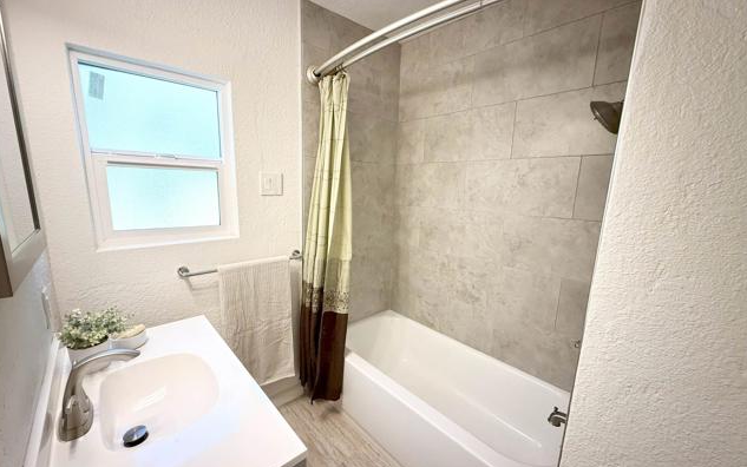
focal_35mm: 15
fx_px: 305
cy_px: 244
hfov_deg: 101.4
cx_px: 372
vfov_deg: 74.8
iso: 320
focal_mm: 2.22
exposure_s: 1/120
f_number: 2.2
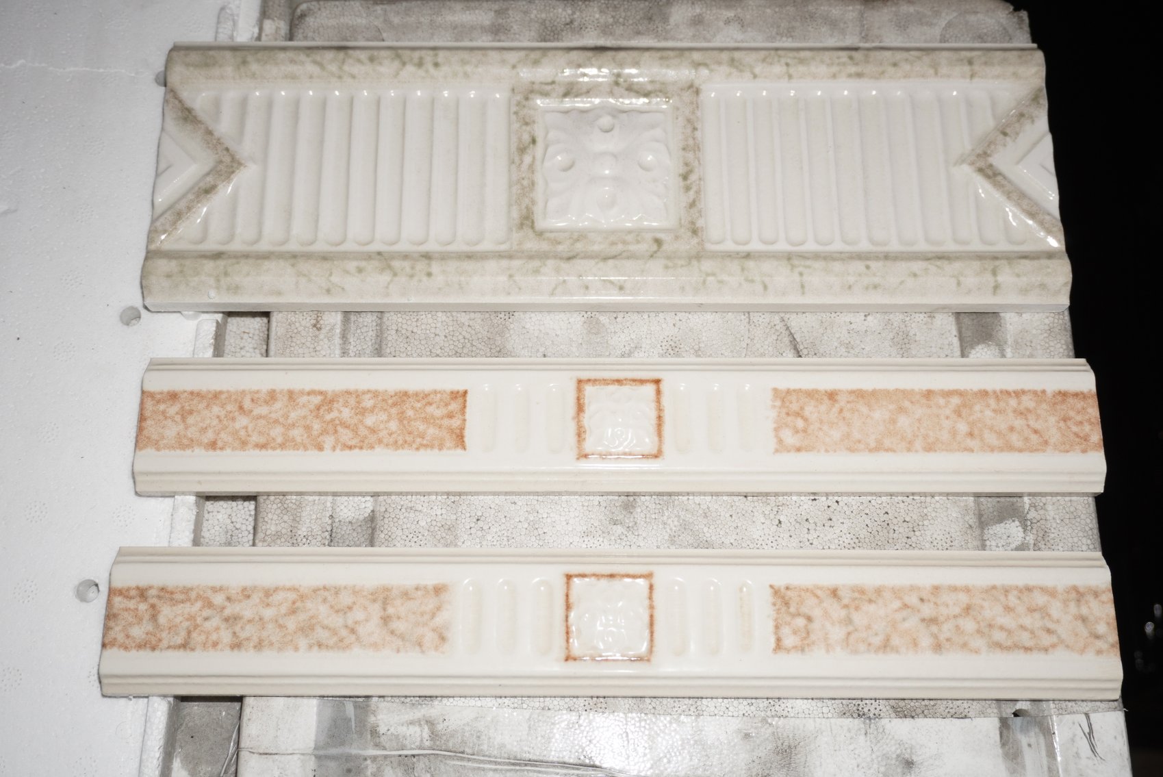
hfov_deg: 51.3
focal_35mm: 38
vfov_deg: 35.5
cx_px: 582
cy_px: 388
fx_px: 1212
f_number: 4.5
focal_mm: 25
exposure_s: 1/160
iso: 250
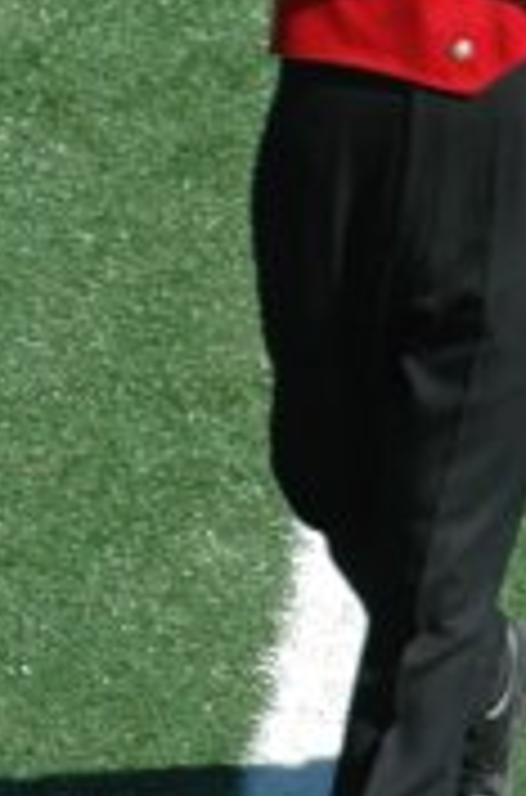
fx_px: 44949
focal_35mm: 2039
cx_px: 209
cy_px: 171
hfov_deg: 0.7
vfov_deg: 1.0
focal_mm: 400
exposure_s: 1/800
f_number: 5.6
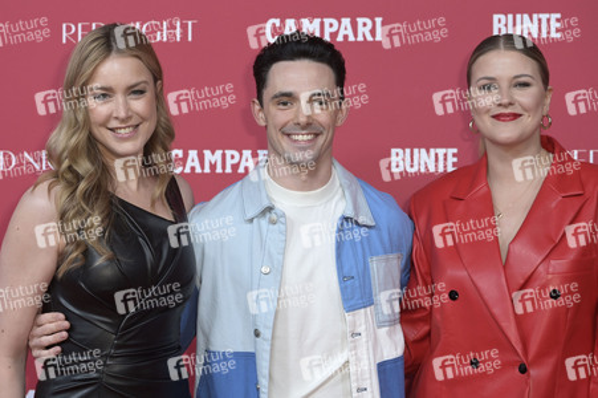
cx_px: 299
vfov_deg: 19.4
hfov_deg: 28.9
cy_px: 199
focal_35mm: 70
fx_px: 1162
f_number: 5
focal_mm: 70
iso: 1600
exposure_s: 1/400
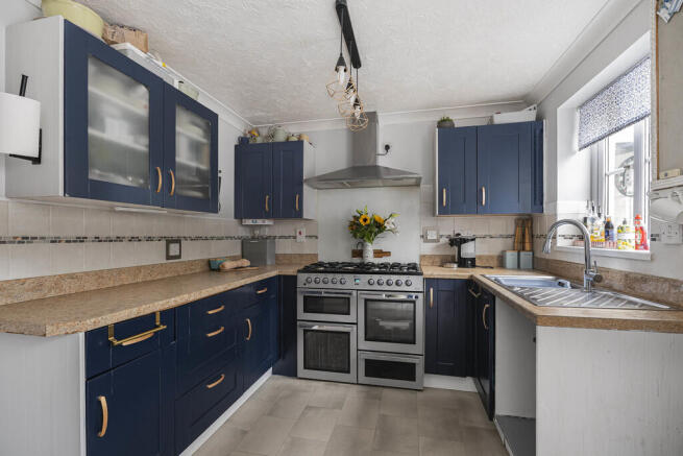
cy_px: 228
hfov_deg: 96.7
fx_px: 304
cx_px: 342
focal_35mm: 16
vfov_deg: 73.8
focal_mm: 16
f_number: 8
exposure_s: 1.3
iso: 160
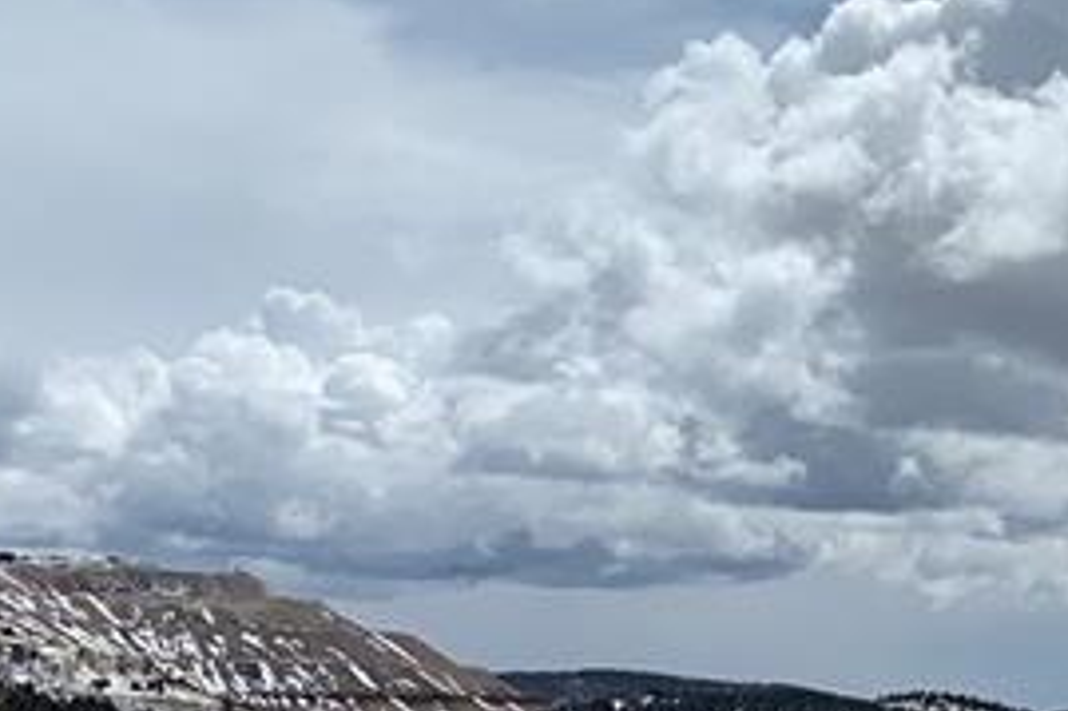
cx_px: 1854
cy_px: 927
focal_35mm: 103
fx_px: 3054
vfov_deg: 12.8
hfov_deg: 16.8
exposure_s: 1/6452
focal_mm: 4.25
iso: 25
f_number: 1.8
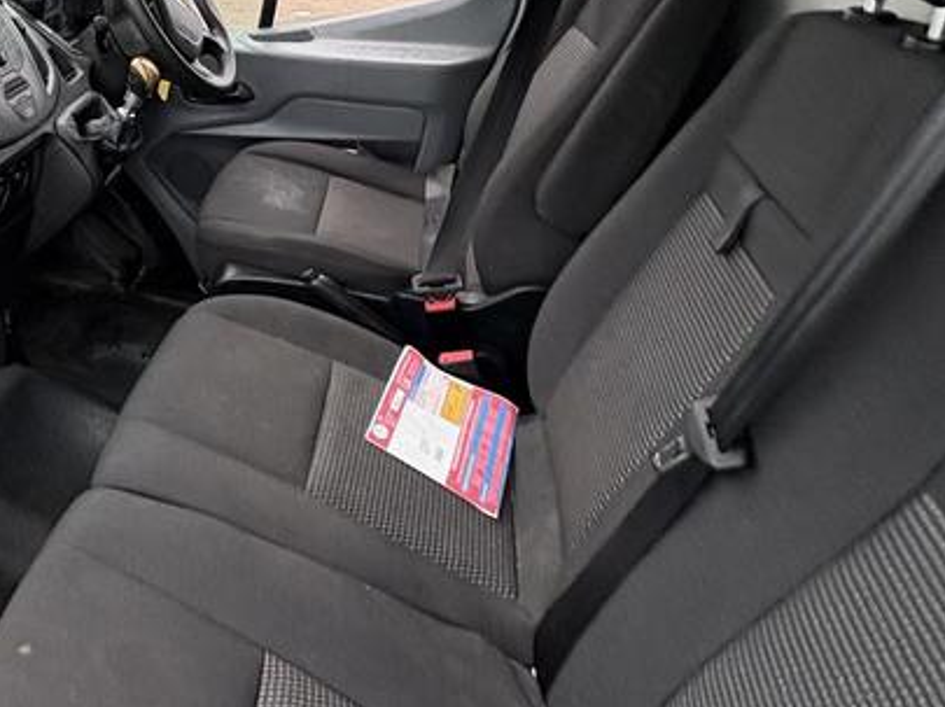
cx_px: 68
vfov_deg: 41.9
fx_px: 846
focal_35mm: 31
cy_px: 79
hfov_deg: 50.6
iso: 80
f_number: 2.2
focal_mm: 2.22
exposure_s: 1/137
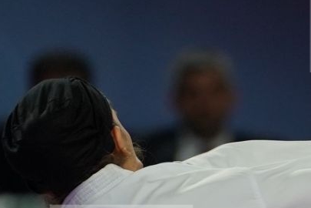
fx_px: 11506
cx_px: 382
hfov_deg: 1.5
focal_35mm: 1332
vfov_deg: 1.0
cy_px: 275
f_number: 2.8
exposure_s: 1/1000
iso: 800
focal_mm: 200
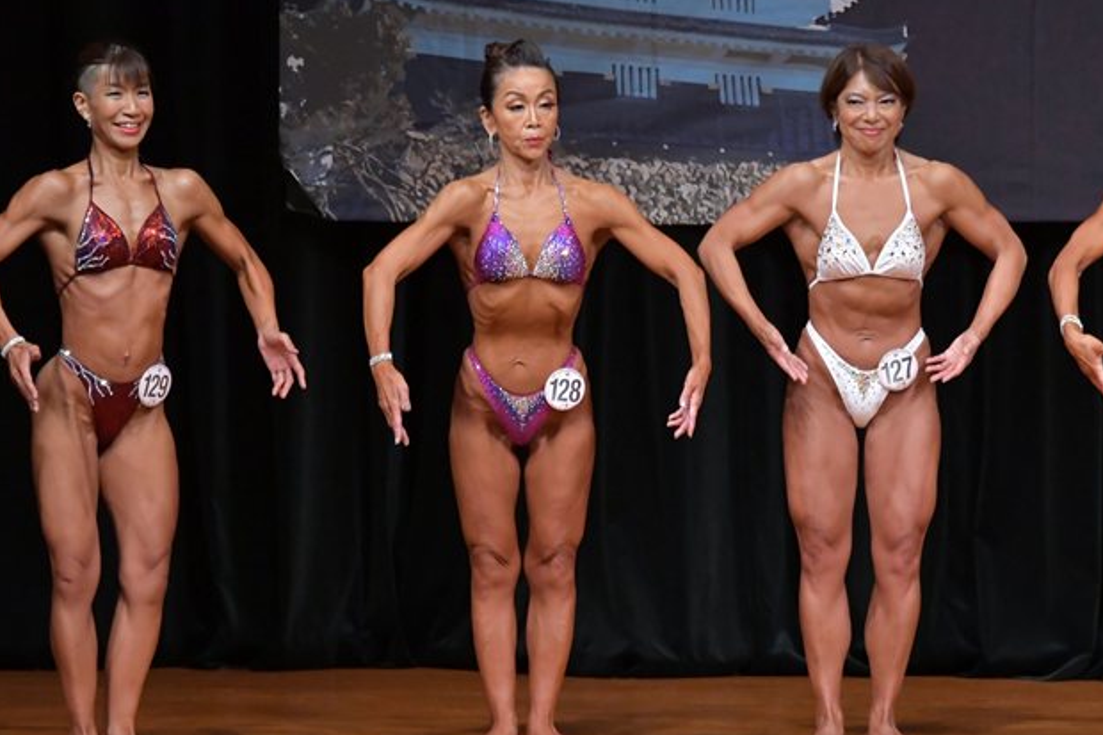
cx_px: 586
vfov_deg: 3.9
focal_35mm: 356
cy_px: 416
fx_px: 10904
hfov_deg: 5.8
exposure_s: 1/400
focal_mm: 190
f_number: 5.6
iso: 5000
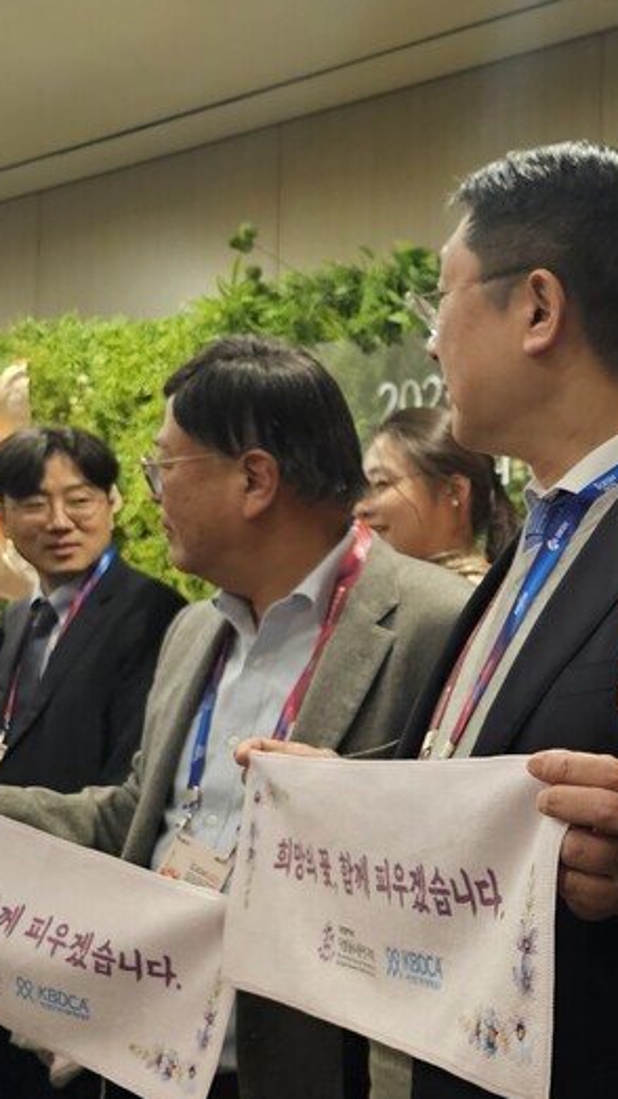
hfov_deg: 23.3
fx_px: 1341
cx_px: 776
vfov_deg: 44.6
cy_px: 576
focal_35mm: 46
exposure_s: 1/120
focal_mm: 6.3
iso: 1000
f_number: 1.7
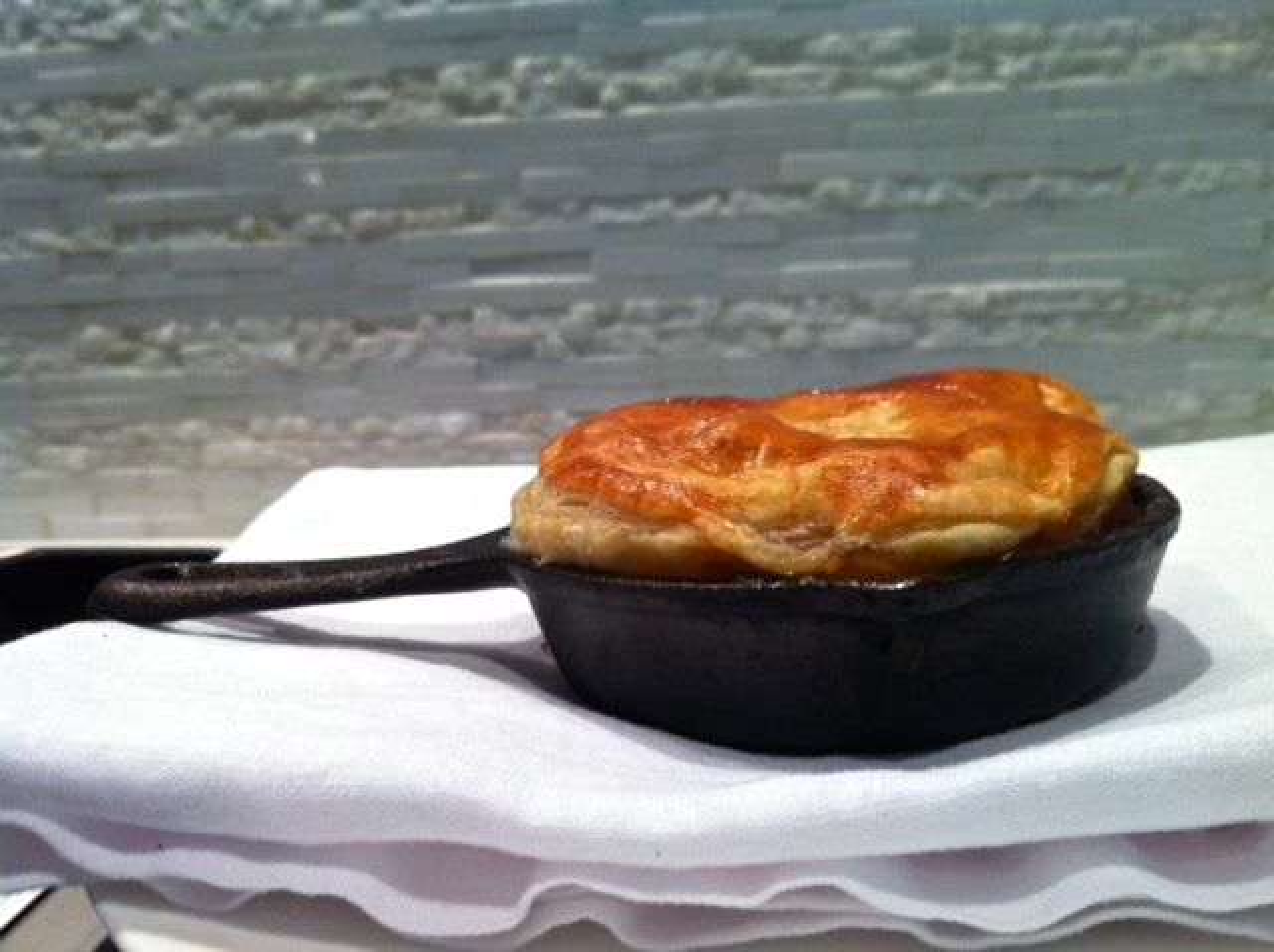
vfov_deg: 40.6
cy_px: 476
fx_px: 1286
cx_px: 637
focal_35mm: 35
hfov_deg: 52.7
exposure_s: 1/20
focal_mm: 3.85
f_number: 2.8
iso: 80
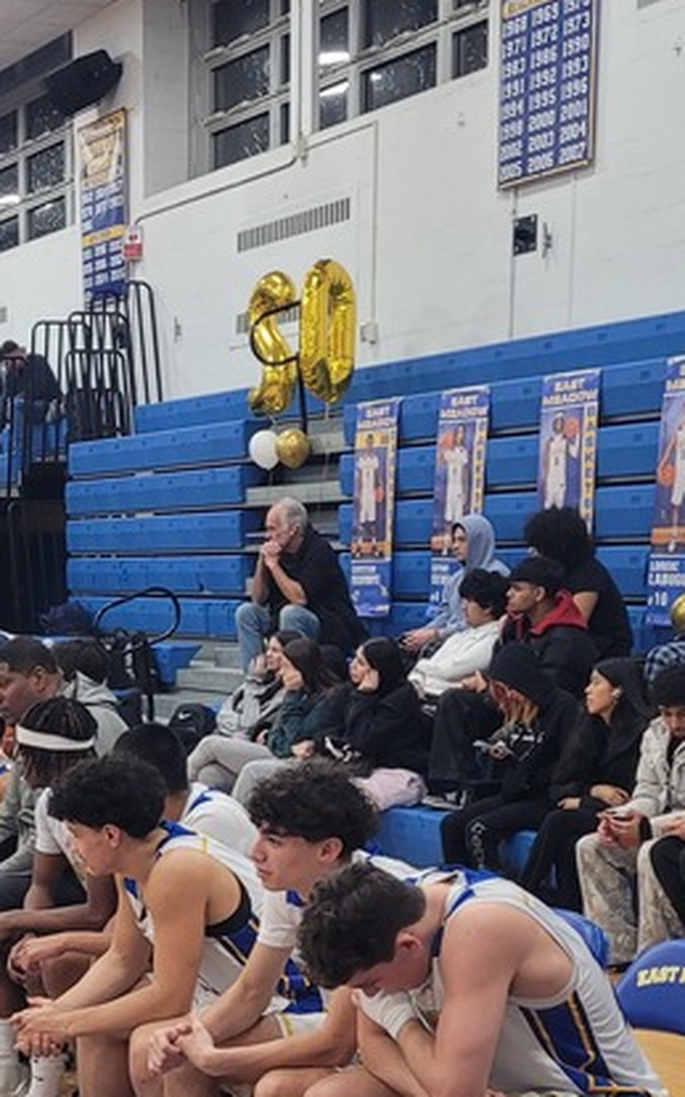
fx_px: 2033
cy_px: 896
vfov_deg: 29.4
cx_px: 19
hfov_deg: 18.7
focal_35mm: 68
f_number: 1.8
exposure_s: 1/40
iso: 160
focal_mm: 5.4
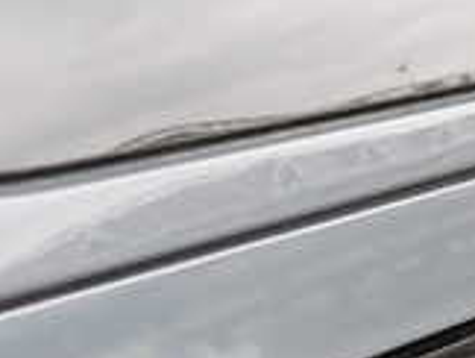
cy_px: 302
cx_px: 126
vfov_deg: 13.3
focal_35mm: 111
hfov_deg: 17.6
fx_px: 1525
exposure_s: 1/100
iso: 100
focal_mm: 5.4
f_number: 2.3
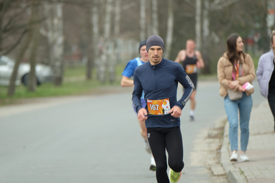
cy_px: 92
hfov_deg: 3.7
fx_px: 4270
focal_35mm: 559
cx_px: 138
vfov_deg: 2.5
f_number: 5.6
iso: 200
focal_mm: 372.6
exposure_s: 1/140
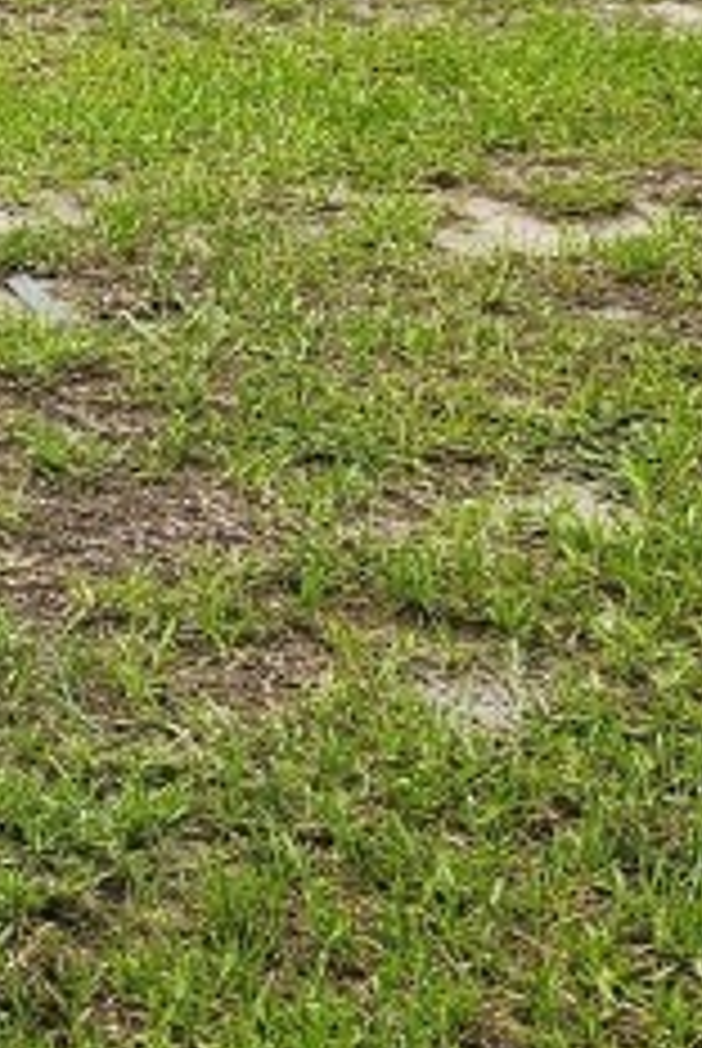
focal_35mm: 105
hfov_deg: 10.6
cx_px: -1125
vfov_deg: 19.1
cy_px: 85
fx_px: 3062
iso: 20
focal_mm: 5.4
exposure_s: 1/364
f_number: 1.8
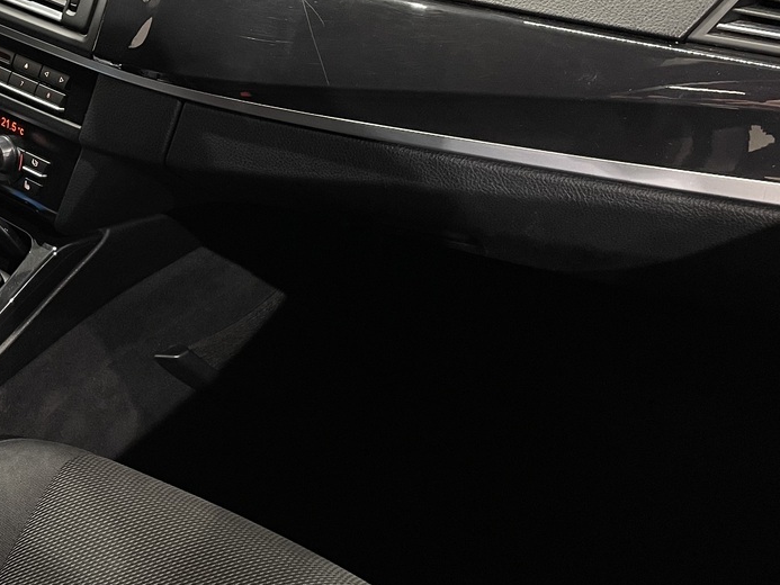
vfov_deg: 26.9
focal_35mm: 54
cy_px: 191
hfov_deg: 34.2
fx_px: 1217
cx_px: 132
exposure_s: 1/50
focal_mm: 4.2
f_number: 1.6
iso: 100
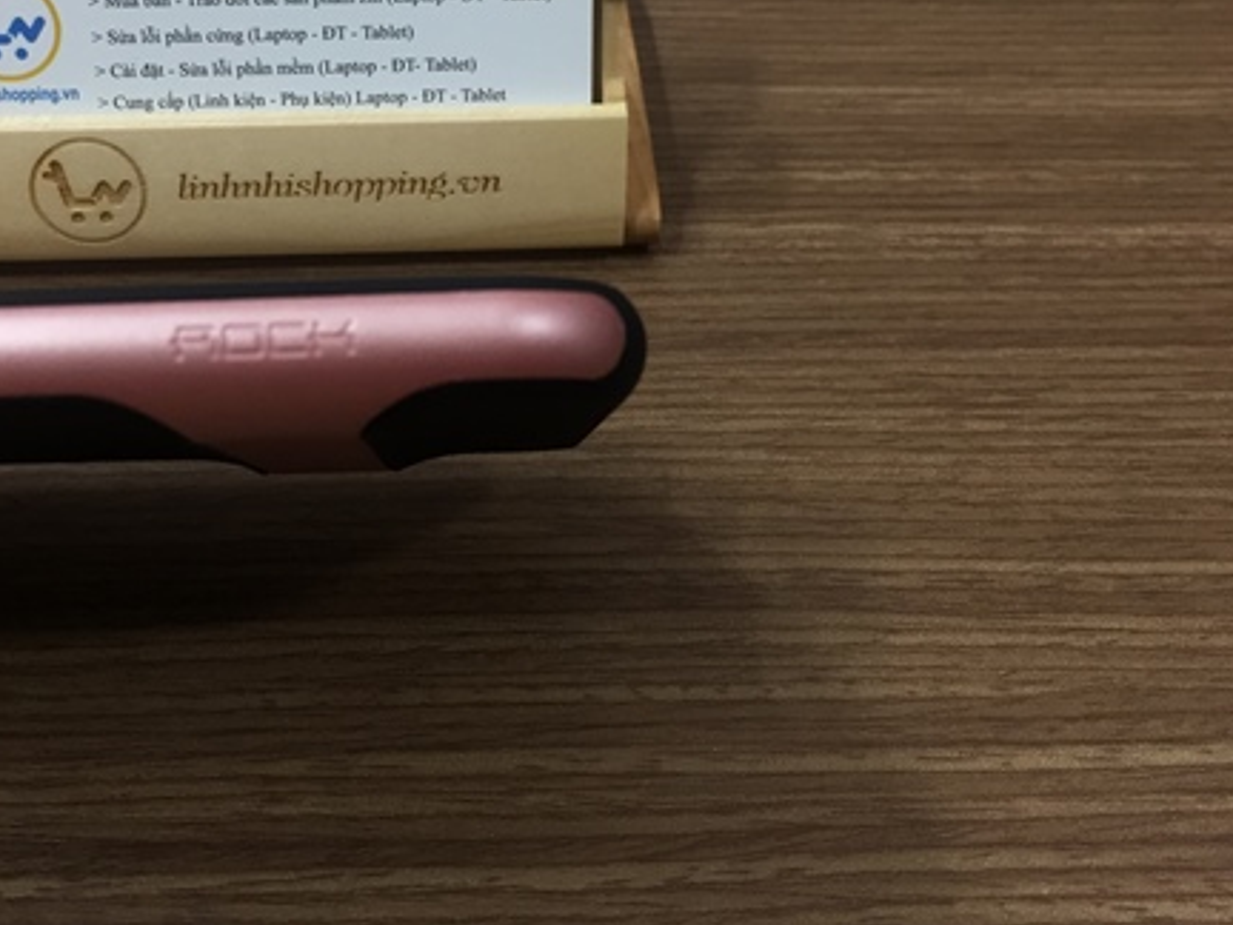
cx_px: 471
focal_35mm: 43
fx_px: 1532
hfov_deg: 43.5
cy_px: 248
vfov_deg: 33.0
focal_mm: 4.15
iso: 40
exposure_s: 1/33
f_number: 2.2
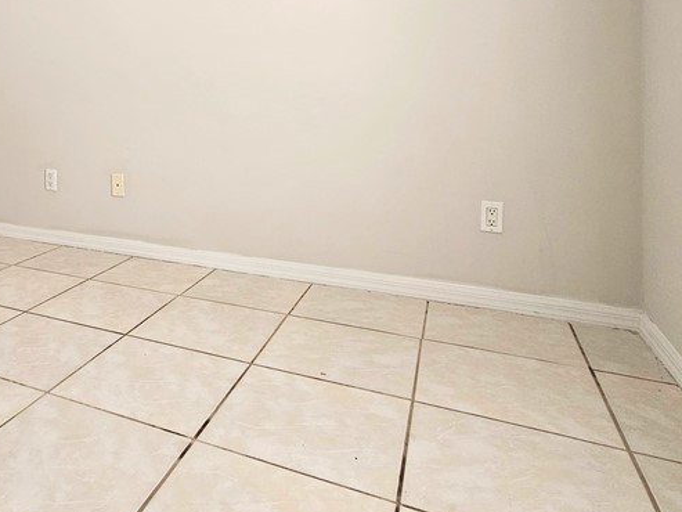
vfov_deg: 47.6
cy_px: 79
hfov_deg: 59.2
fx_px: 532
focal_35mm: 27
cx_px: 118
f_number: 2.2
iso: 80
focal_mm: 2.2
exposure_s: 1/60
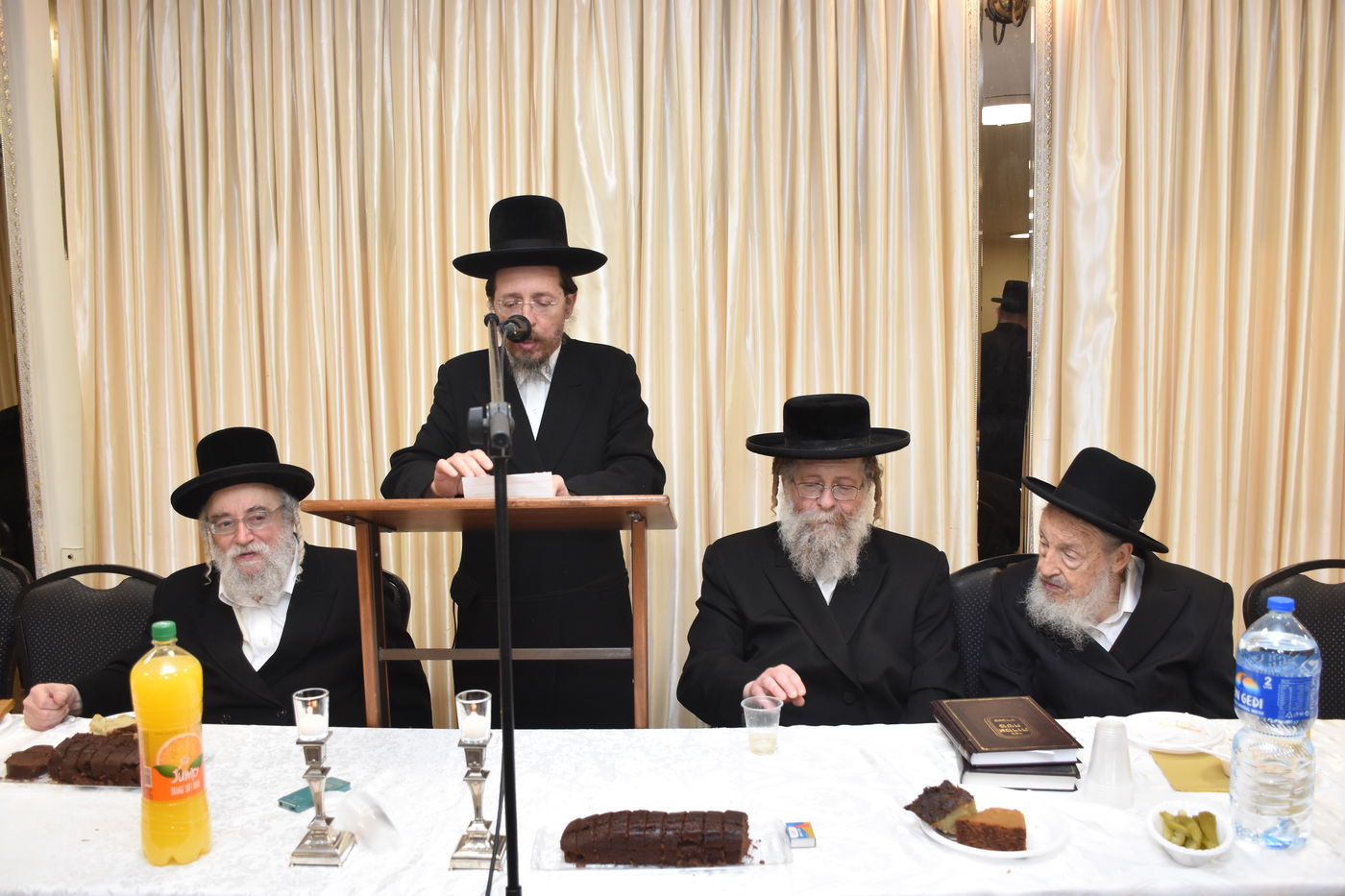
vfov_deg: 43.6
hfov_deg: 61.9
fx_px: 1121
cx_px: 672
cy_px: 448
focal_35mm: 30
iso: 1000
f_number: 5.6
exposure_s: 1/160
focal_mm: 20
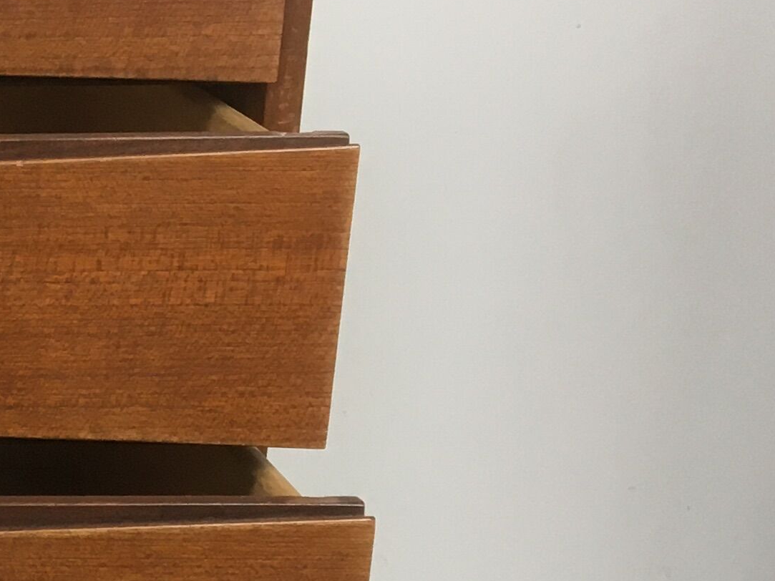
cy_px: 476
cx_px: -552
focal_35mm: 108
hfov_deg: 15.9
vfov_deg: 13.6
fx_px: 2418
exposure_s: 1/33
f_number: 2.2
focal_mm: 4.15
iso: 80
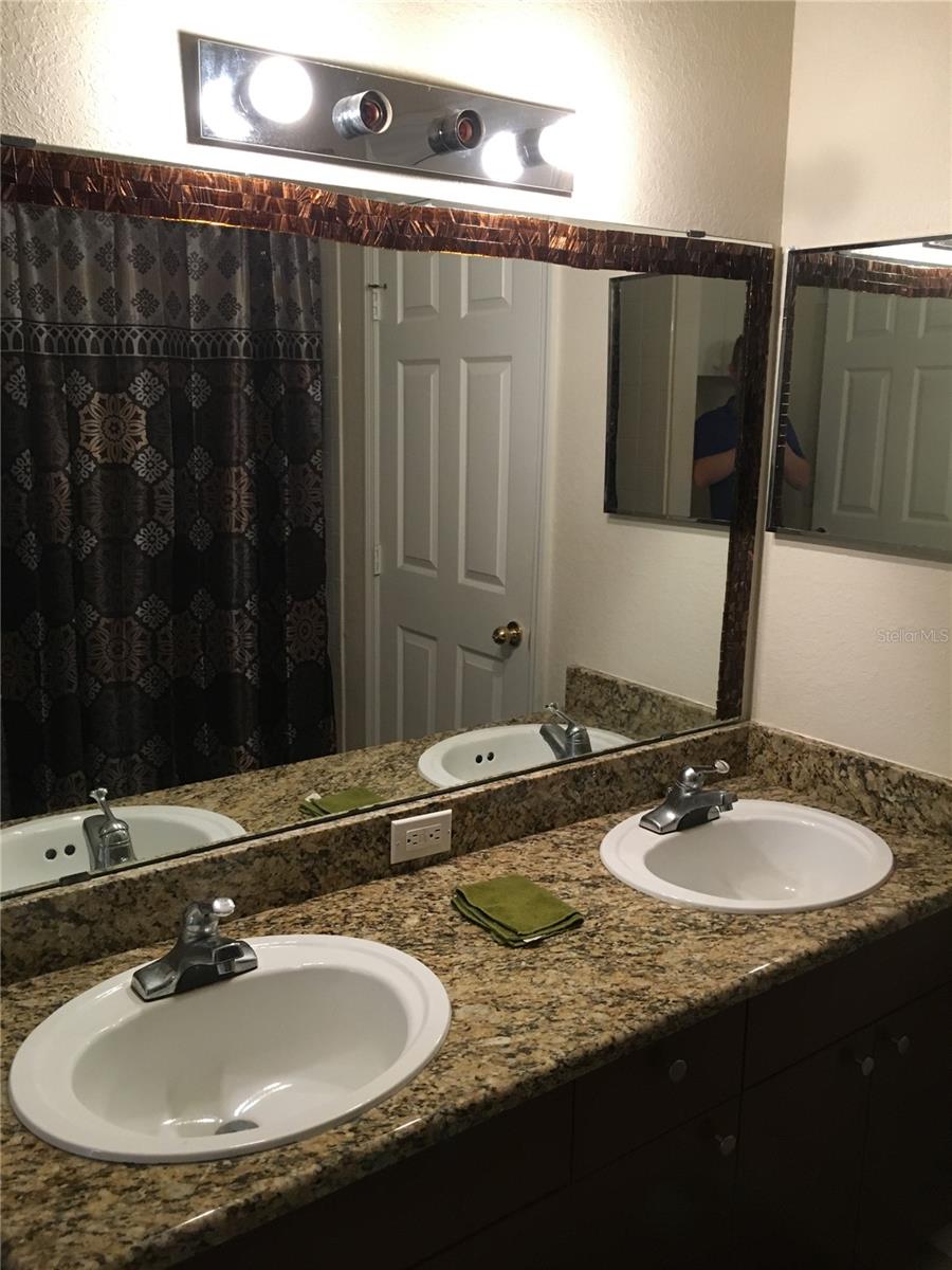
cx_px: 476
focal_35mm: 29
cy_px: 635
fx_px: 1063
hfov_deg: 48.2
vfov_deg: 61.7
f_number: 2.2
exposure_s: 1/30
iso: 125
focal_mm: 4.15
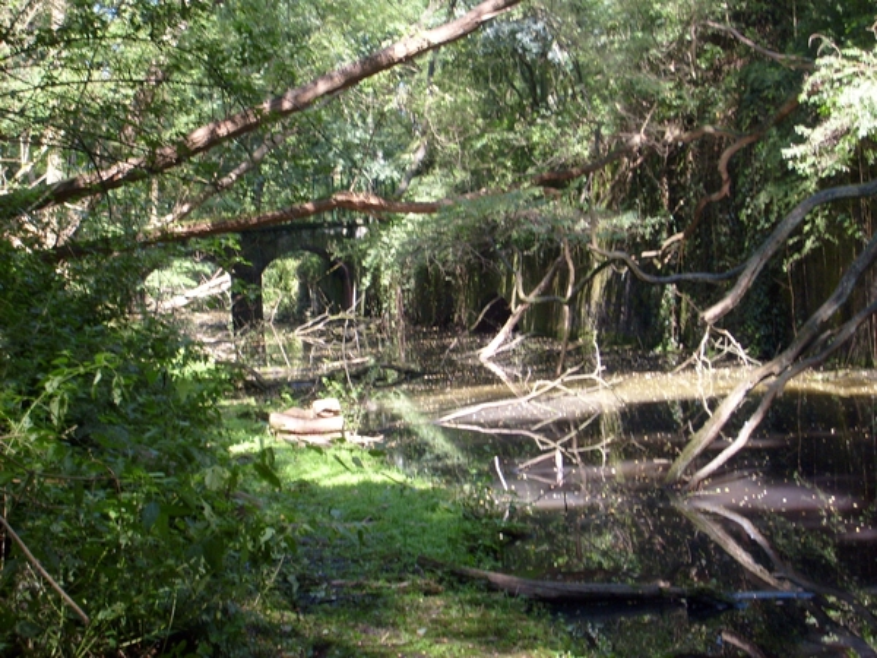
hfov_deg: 31.7
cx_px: 438
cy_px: 329
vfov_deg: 24.0
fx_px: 1545
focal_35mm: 61
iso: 80
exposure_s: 1/90
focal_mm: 10.3
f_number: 3.6
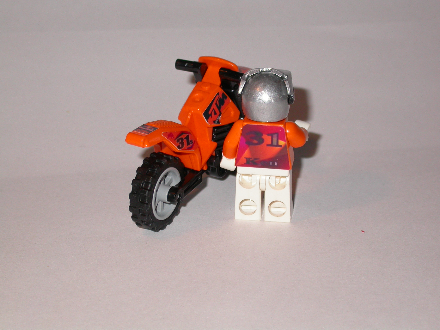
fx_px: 1576
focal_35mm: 124
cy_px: 165
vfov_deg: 12.0
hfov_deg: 15.9
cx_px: 220
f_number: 4.4
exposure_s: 1/60.3
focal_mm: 25.7
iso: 100
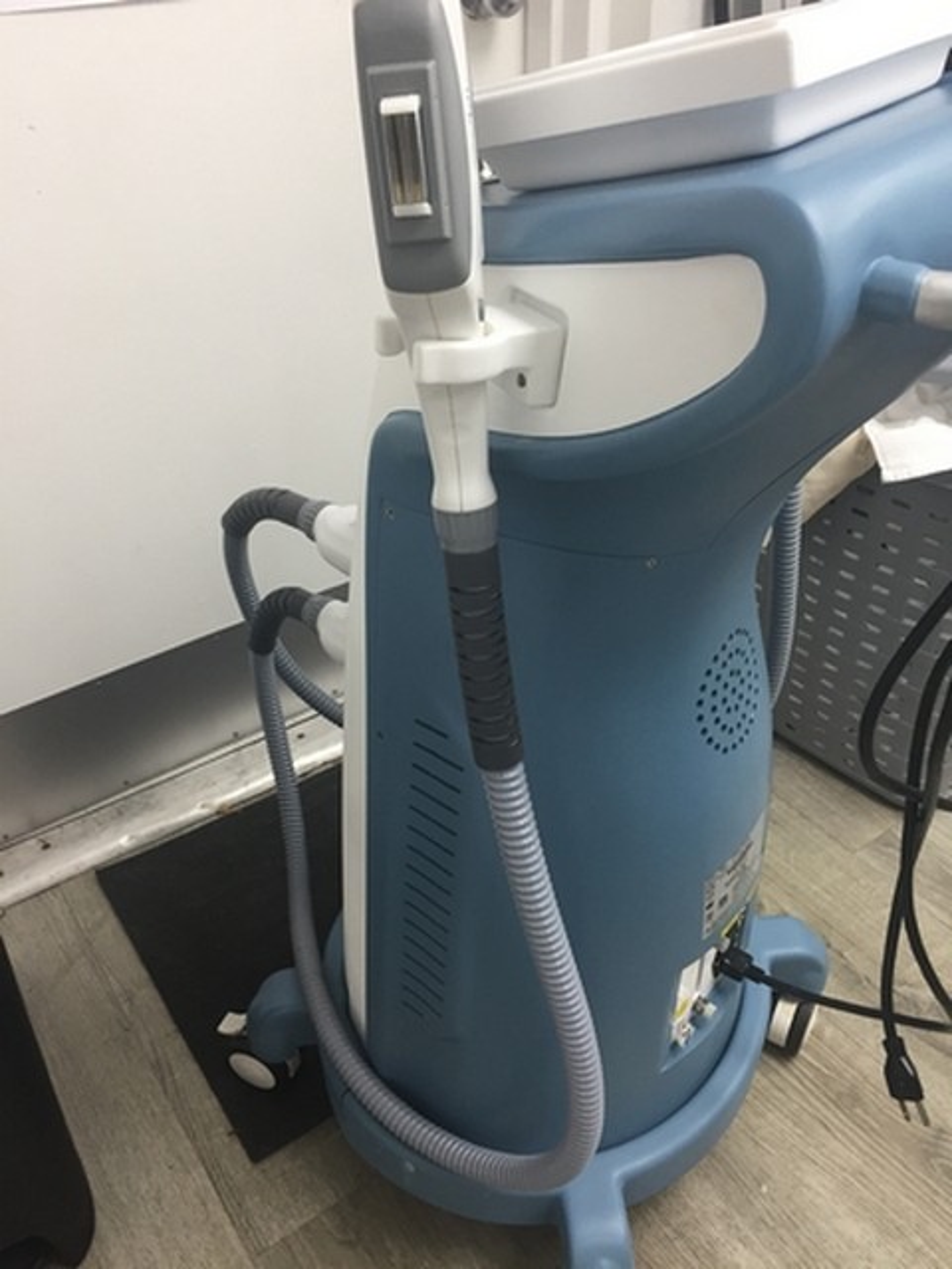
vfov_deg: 61.7
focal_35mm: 29
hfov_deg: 48.2
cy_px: 634
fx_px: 1063
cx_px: 476
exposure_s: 1/30
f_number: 2.2
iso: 40
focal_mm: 4.15
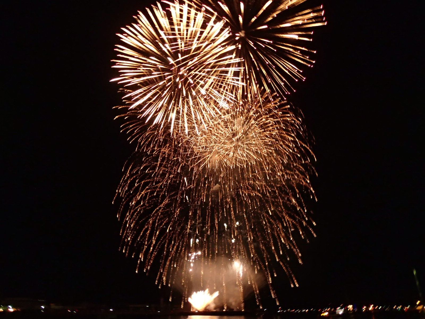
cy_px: 160
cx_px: 212
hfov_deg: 69.4
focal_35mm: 25
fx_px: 307
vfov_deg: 54.9
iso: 800
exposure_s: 1/25
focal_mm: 4.5
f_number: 2
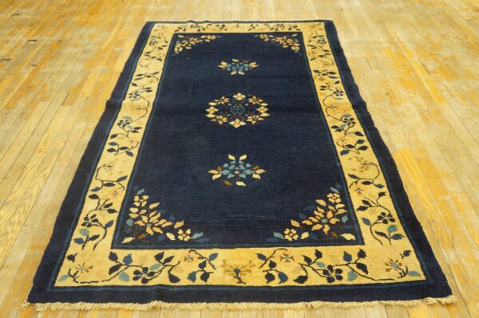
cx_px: 240
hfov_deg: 59.5
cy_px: 159
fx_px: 419
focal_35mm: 32
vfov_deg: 41.6
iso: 1600
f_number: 4
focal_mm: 21
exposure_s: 1/60
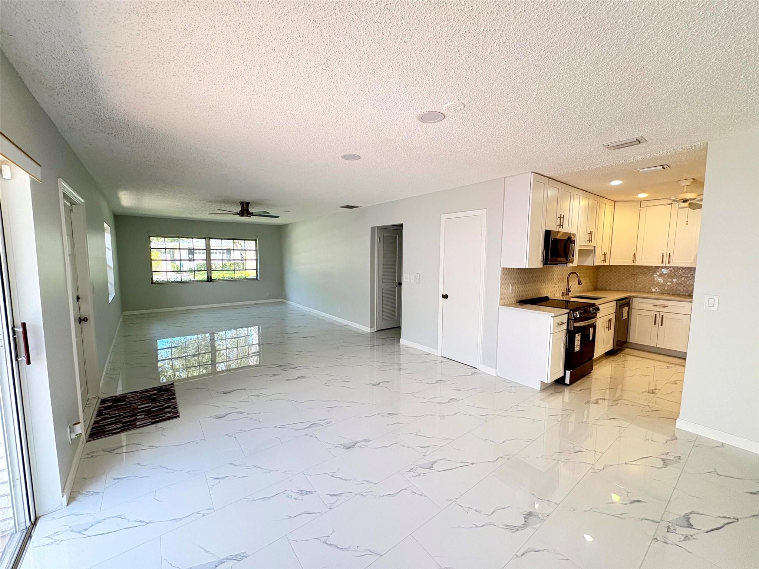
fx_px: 307
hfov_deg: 102.1
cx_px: 380
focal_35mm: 14
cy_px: 284
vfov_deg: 85.7
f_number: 2.2
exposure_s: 1/60
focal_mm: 2.22
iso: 125
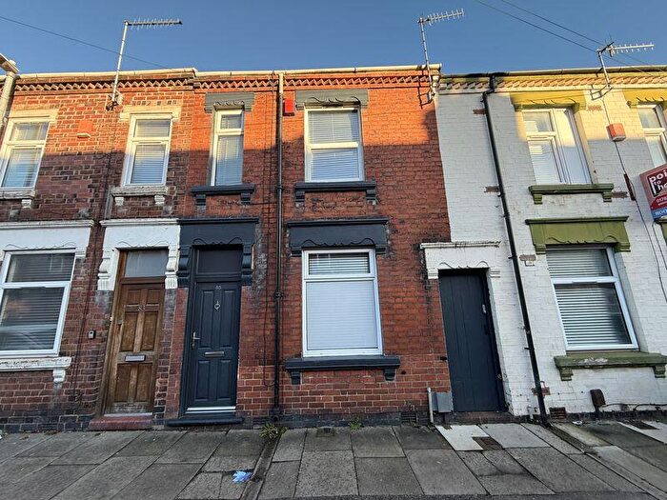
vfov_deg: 85.7
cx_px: 334
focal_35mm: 14
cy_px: 250
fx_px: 270
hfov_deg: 102.1
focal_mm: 2.22
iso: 64
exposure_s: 1/241
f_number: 2.2
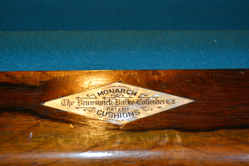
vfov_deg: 20.2
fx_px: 467
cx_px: 124
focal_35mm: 68
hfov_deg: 29.9
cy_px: 83
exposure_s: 1/60
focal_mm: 45
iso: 320
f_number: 5.3
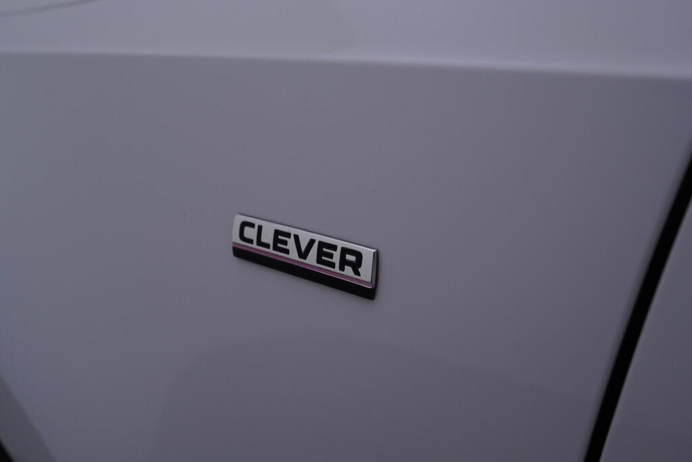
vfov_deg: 36.9
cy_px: 231
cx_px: 346
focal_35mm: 36
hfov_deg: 53.1
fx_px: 692
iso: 125
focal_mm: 24
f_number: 5.6
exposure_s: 1/160
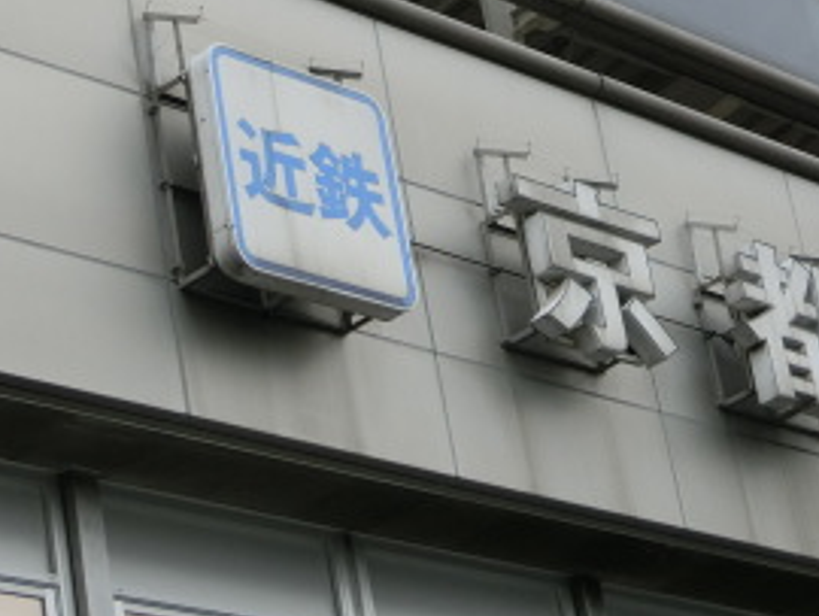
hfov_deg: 13.7
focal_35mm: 142
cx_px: 840
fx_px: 3363
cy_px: 49
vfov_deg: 10.4
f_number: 5
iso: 100
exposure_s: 1/125
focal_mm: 10.7
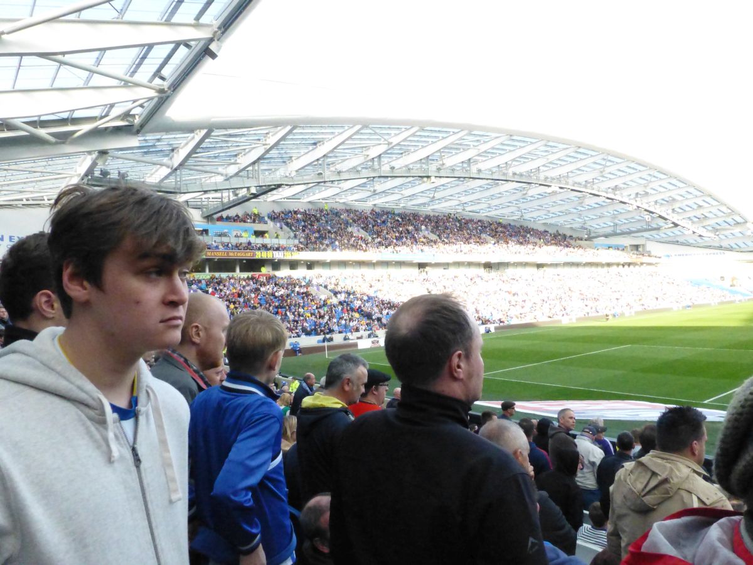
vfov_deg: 56.8
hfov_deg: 71.6
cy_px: 282
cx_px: 376
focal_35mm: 24
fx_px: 522
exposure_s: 1/1600
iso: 1600
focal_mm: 4.3
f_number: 4.5
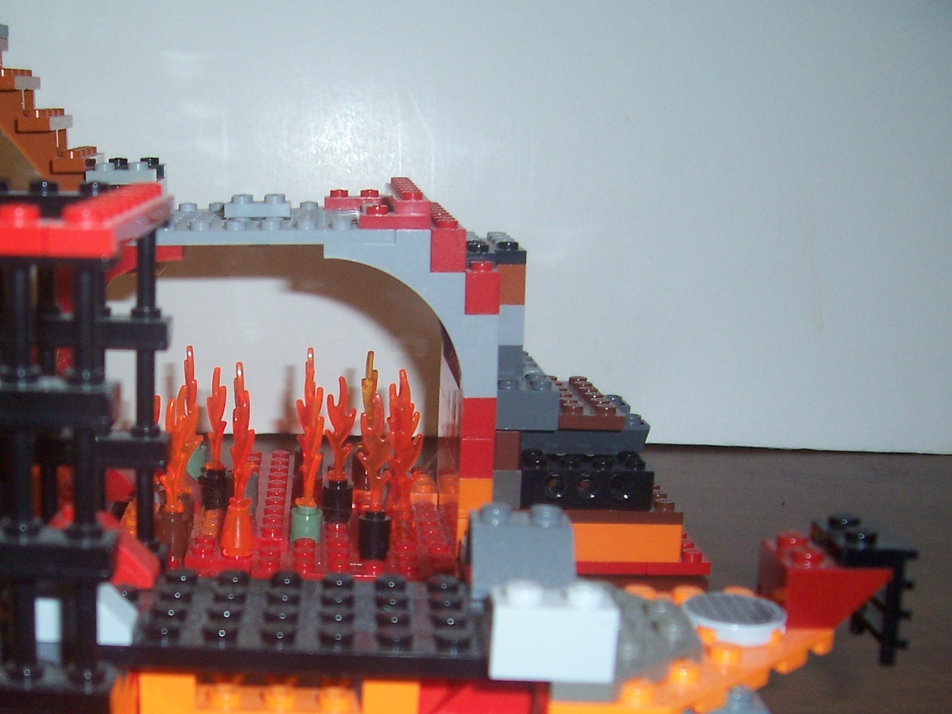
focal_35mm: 51
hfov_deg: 36.8
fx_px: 1402
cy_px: 524
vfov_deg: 28.2
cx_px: 261
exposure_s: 1/60
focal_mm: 5.6
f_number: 2.7
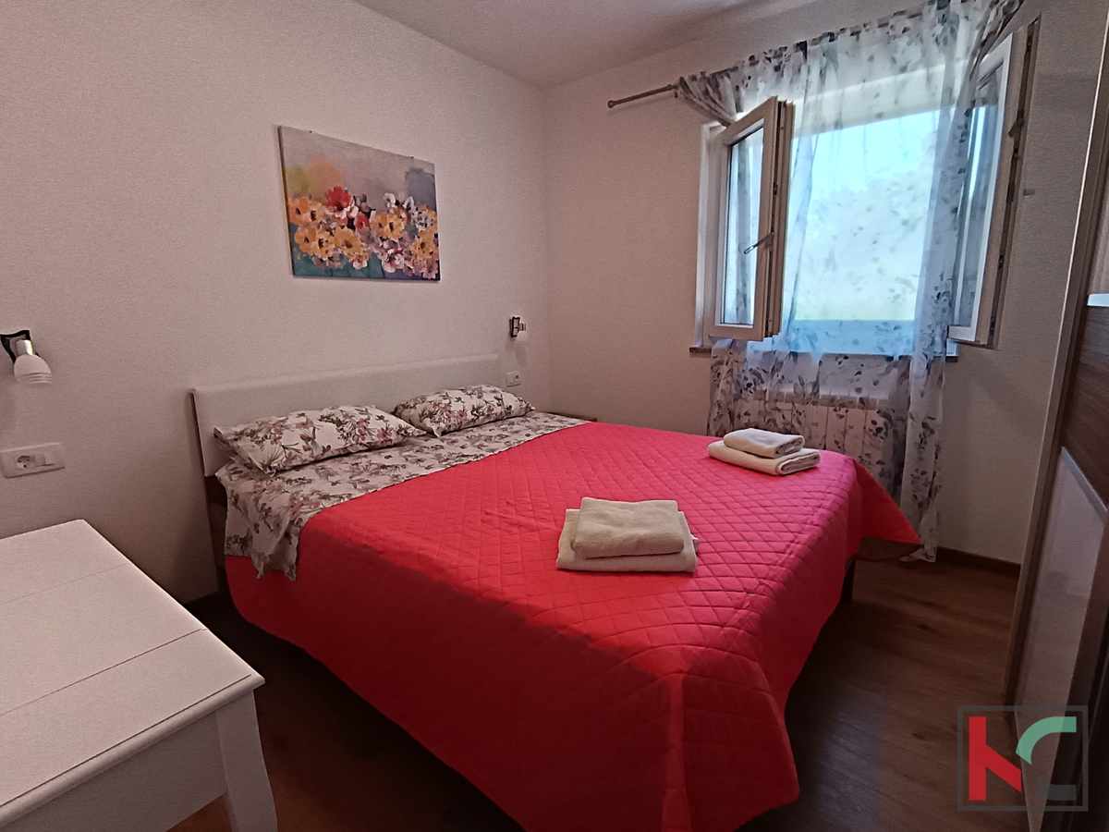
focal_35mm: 17
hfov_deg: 91.0
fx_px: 545
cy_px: 416
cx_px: 554
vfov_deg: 74.7
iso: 525
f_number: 2.2
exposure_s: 1/100
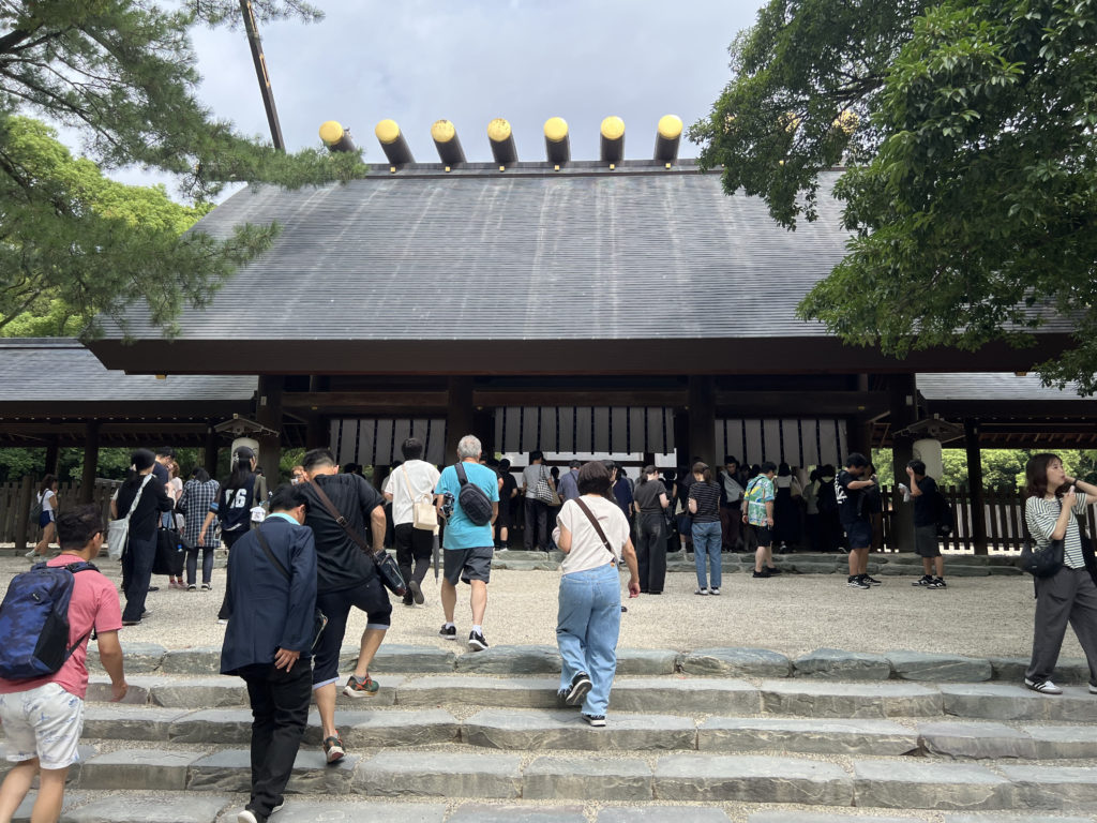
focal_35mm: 26
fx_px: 824
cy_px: 412
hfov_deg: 67.3
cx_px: 548
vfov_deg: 53.1
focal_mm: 5.7
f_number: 1.5
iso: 50
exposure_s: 1/1326
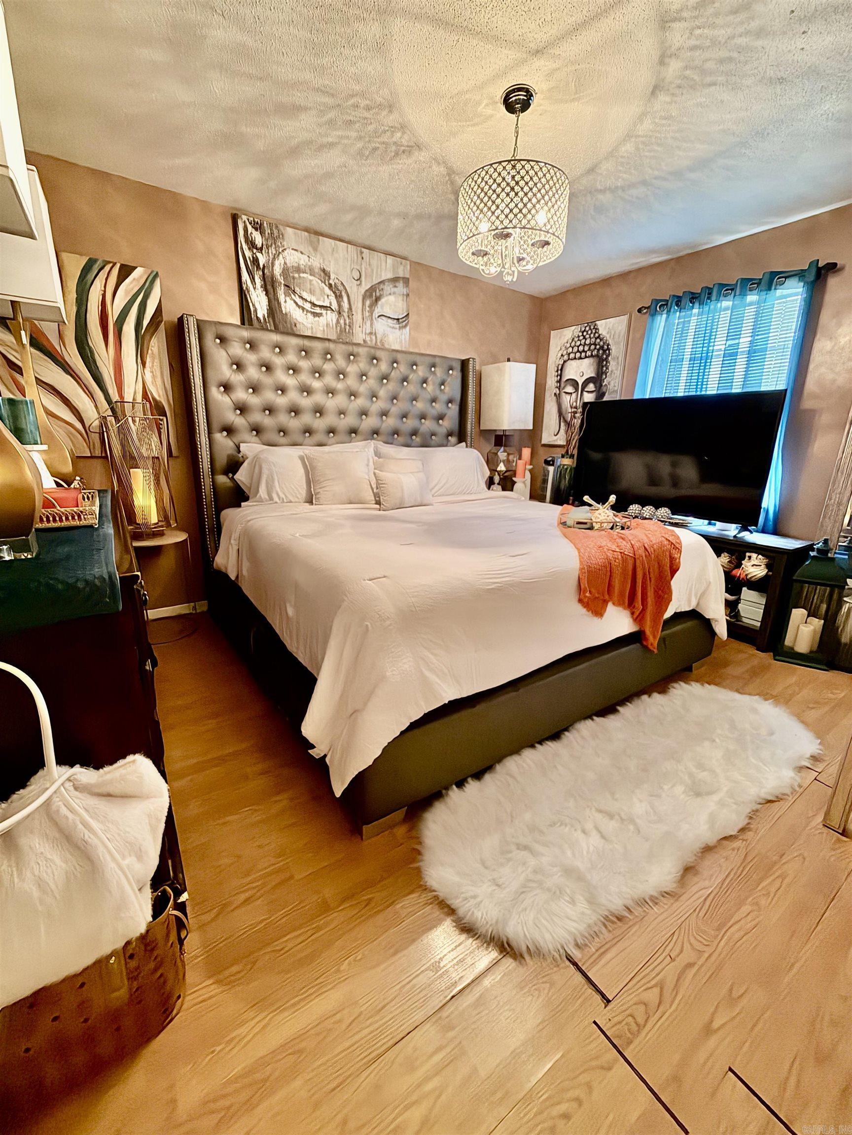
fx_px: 459
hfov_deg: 85.7
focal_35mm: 14
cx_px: 426
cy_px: 568
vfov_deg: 102.1
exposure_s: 1/40
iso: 640
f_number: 2.2
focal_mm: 2.22
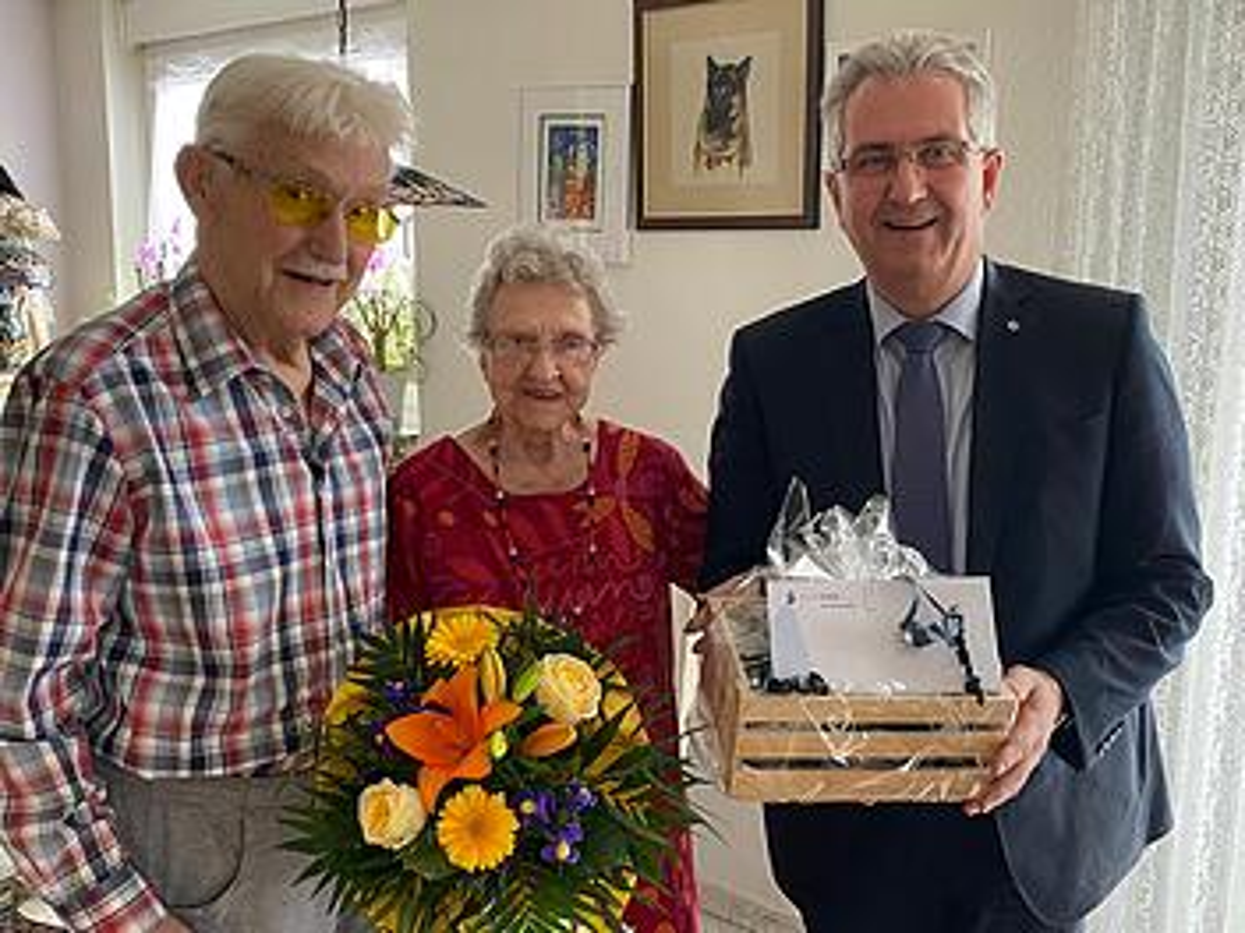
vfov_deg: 53.1
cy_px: 466
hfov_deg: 67.3
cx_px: 622
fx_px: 935
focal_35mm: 26
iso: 200
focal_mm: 4.25
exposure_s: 1/50
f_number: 1.8
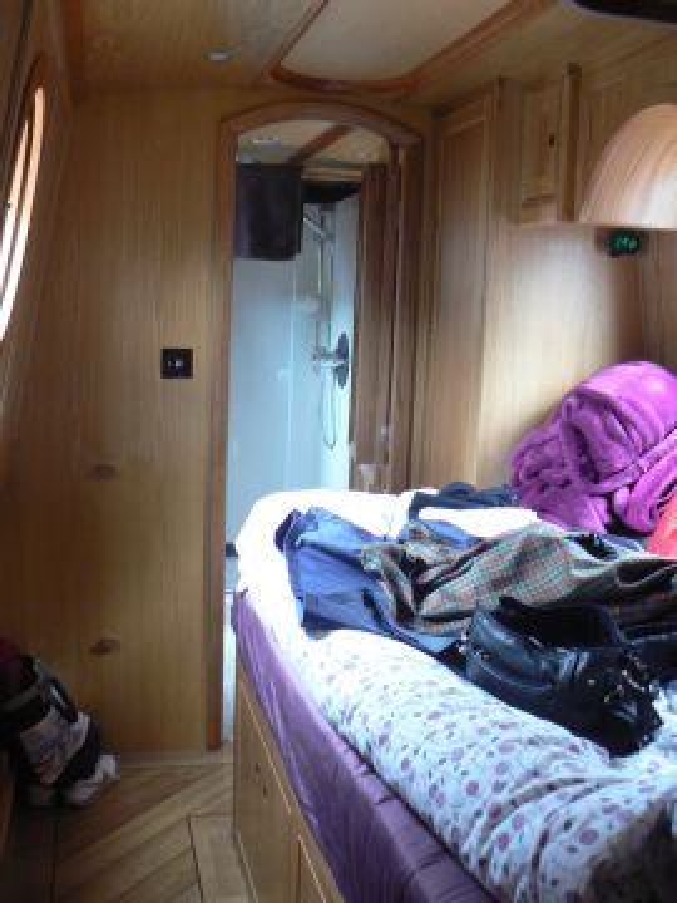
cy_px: 452
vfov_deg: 51.4
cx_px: 338
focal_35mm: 36
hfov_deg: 39.7
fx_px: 939
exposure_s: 1/20
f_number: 2.8
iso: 200
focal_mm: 6
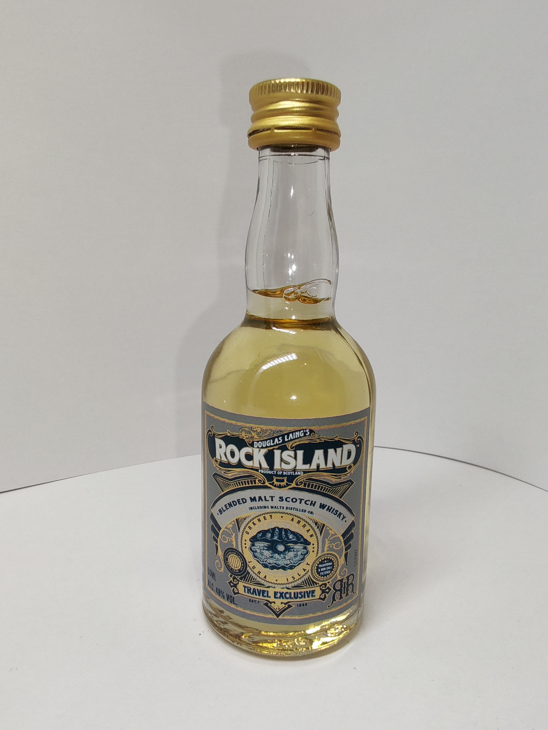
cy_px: 365
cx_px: 274
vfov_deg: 65.3
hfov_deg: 51.4
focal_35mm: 27
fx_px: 570
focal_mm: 1.96
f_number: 2.2
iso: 64
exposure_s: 1/100
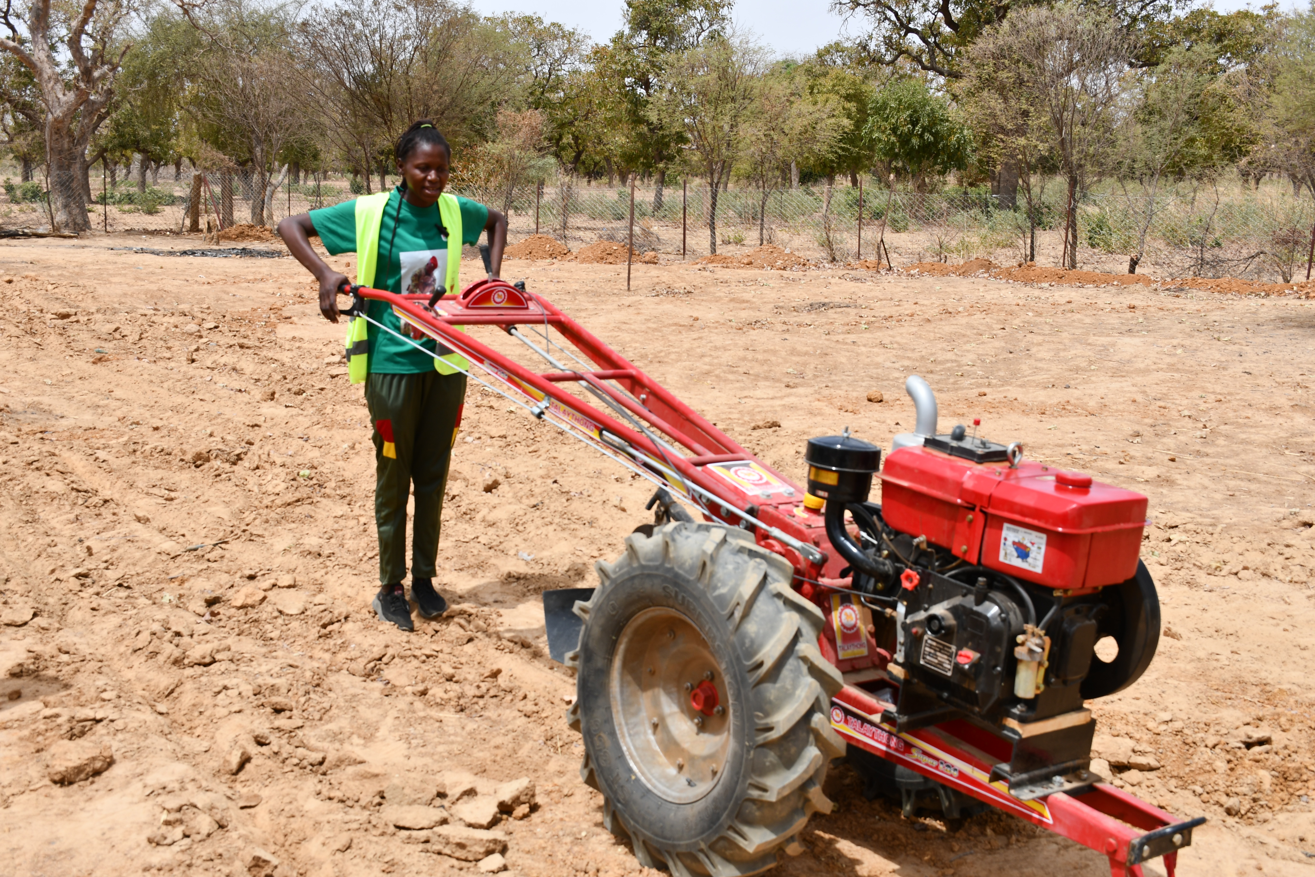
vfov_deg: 33.4
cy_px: 438
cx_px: 658
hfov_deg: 48.5
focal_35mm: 40
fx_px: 1461
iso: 100
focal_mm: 27
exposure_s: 1/250
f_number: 8
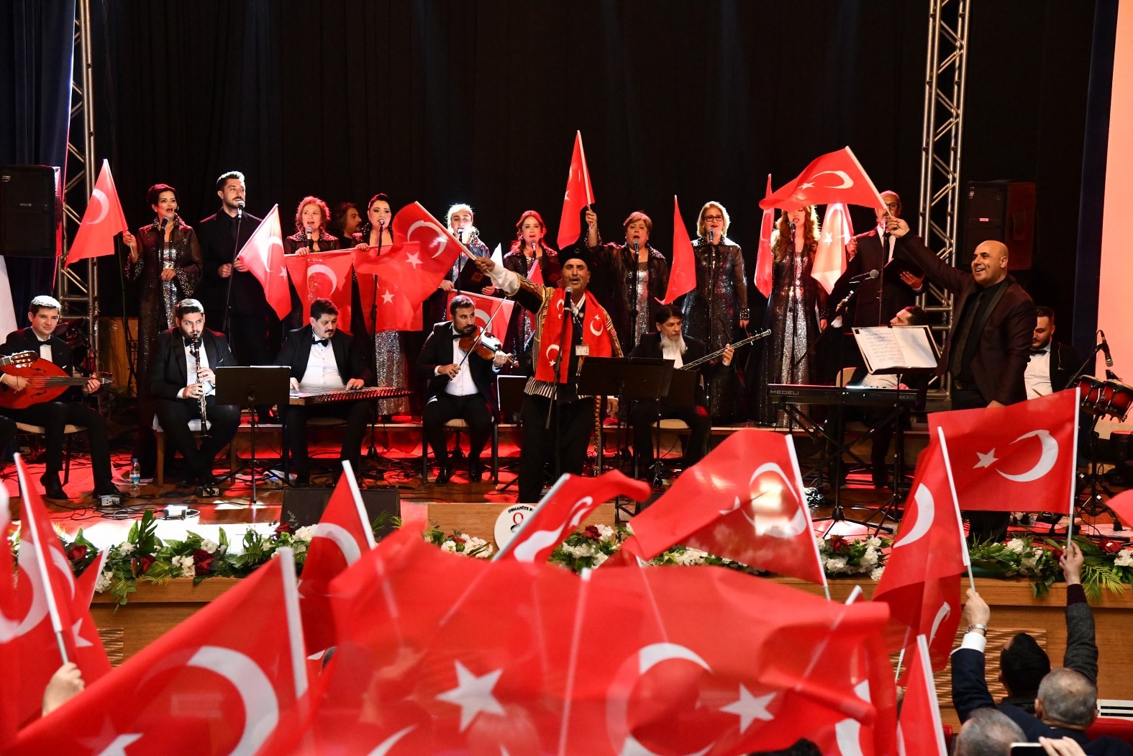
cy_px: 378
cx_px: 566
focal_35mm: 65
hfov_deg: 31.0
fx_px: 2046
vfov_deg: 20.9
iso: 8000
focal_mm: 65
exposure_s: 1/200
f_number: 5
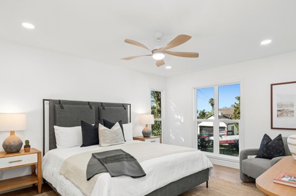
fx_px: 172
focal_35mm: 21
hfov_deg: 81.2
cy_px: 117
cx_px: 143
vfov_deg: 58.9
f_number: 8
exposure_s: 1/13
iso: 125
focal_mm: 17
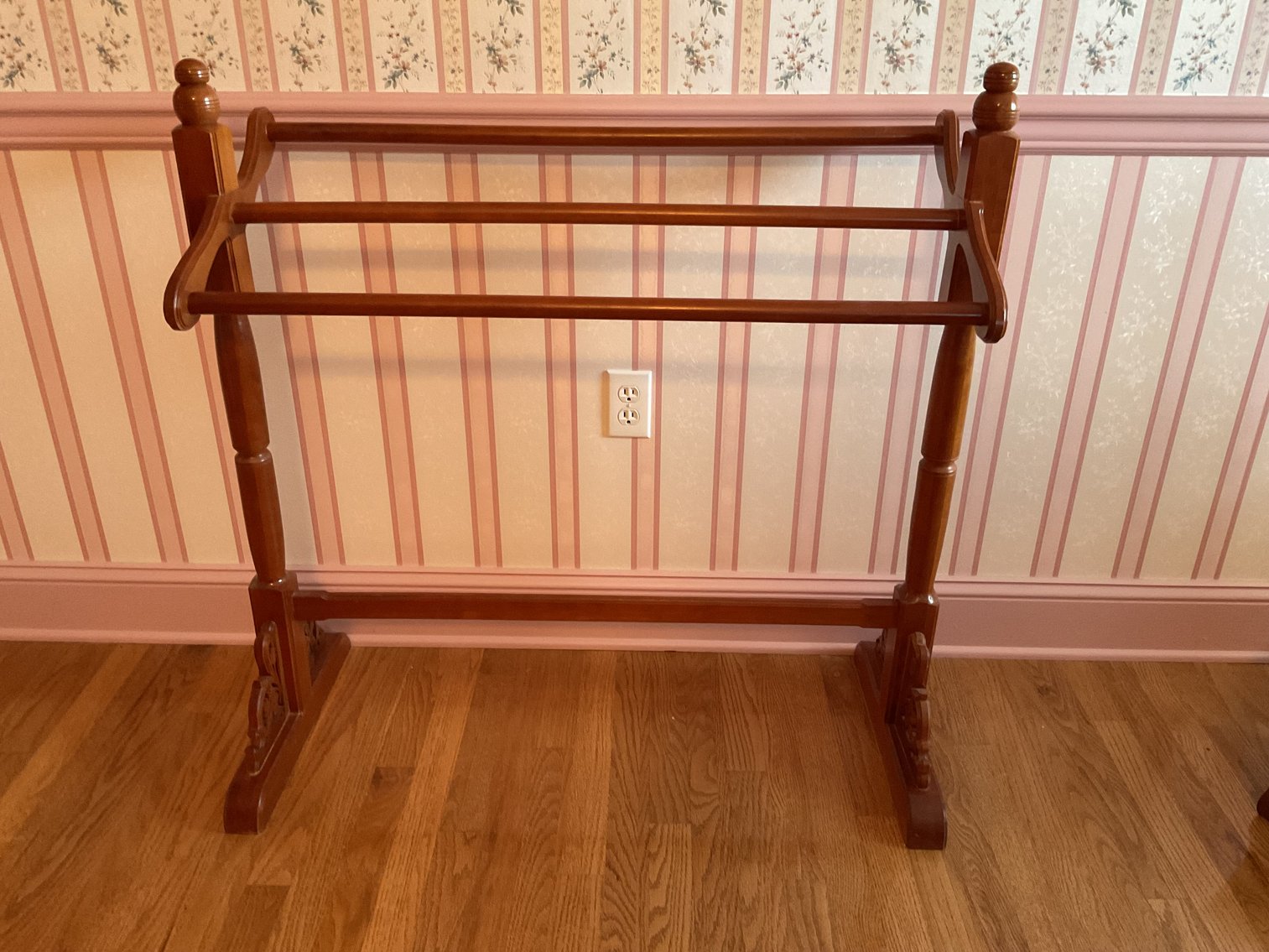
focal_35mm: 29
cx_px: 634
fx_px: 1063
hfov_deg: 61.7
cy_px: 476
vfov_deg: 48.2
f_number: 1.8
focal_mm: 3
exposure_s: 1/60
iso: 250
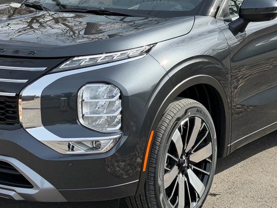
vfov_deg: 15.2
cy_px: 59
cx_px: 132
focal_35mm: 97
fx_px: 776
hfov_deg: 20.2
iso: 80
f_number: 1.78
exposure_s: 1/2146
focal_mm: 6.76
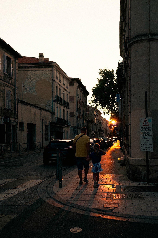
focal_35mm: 35
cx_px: 79
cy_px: 119
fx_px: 230
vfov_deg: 54.4
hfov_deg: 37.8
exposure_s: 1/500
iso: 200
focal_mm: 23
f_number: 2.8
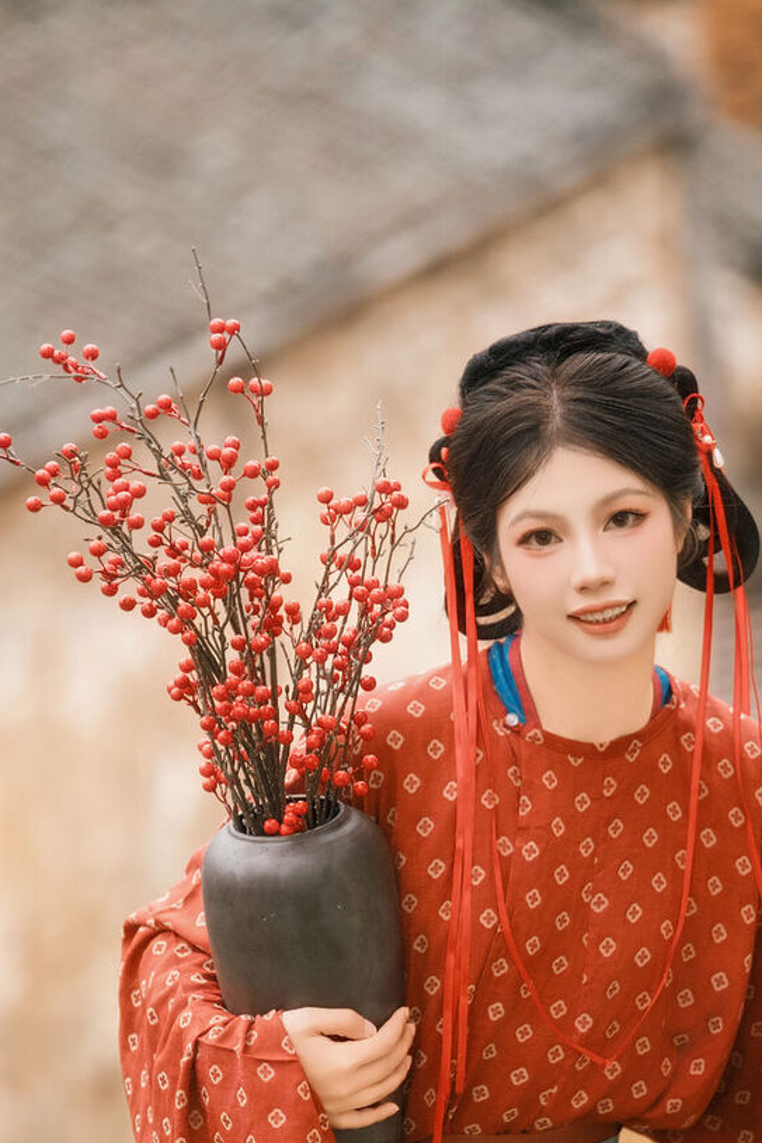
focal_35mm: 257
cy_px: 894
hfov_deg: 5.3
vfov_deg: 8.0
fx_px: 8163
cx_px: 387
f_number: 2.8
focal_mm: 133
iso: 320
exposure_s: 1/160
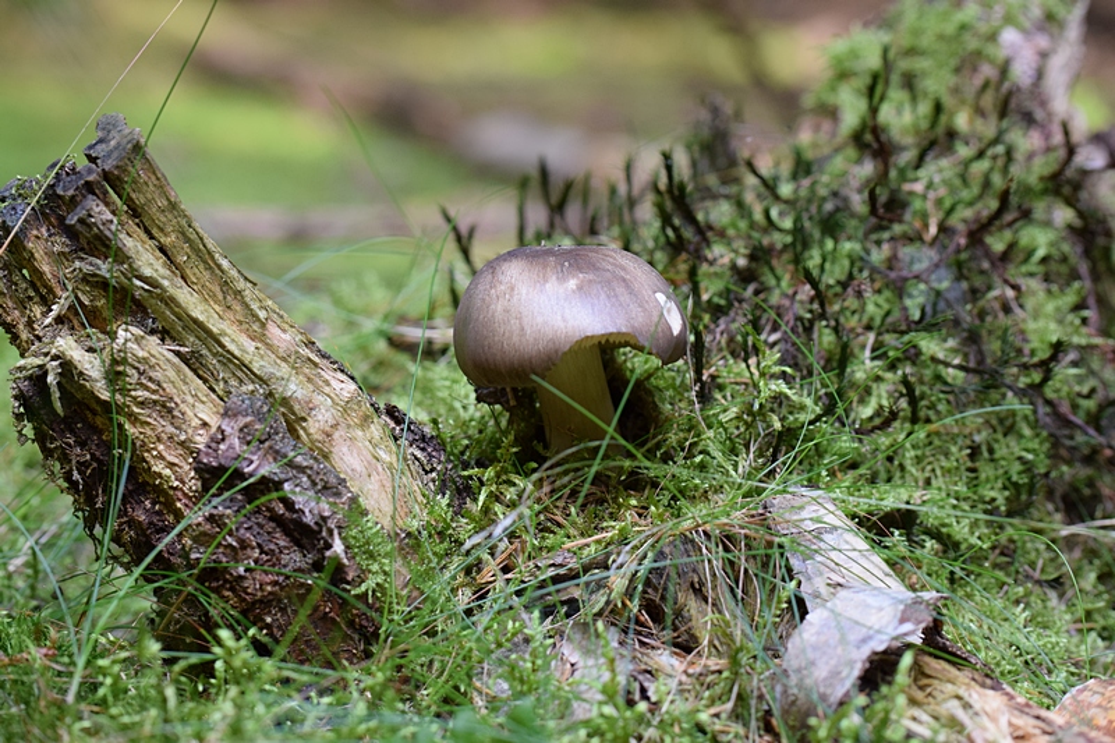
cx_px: 558
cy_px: 372
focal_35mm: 90
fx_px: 2787
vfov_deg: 15.2
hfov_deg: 22.6
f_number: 4.5
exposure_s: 1/160
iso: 800
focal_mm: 60
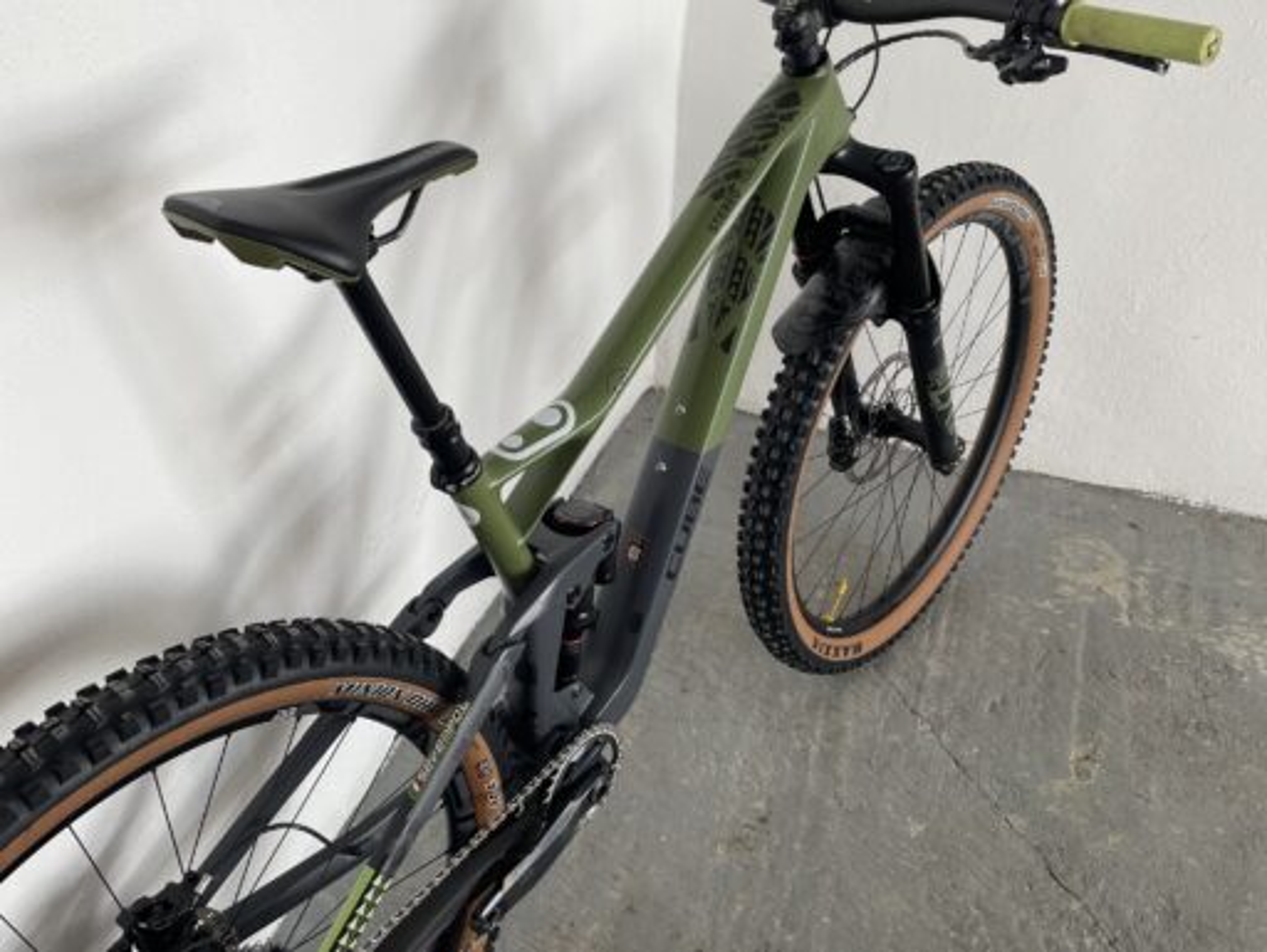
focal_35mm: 26
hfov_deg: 67.3
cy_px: 476
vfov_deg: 53.1
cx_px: 634
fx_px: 953
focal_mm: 4.2
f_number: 1.6
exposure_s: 1/122
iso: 32
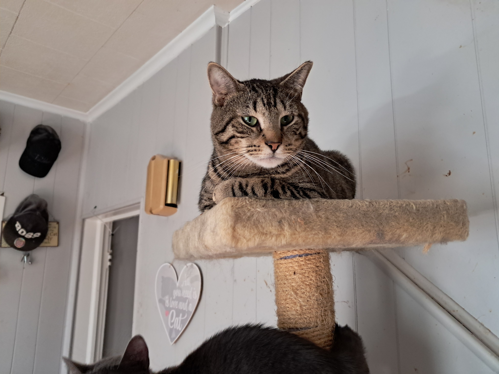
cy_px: 187
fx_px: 389
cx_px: 250
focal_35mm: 27
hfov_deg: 65.3
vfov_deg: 51.4
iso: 400
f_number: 1.8
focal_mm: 4
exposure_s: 1/50
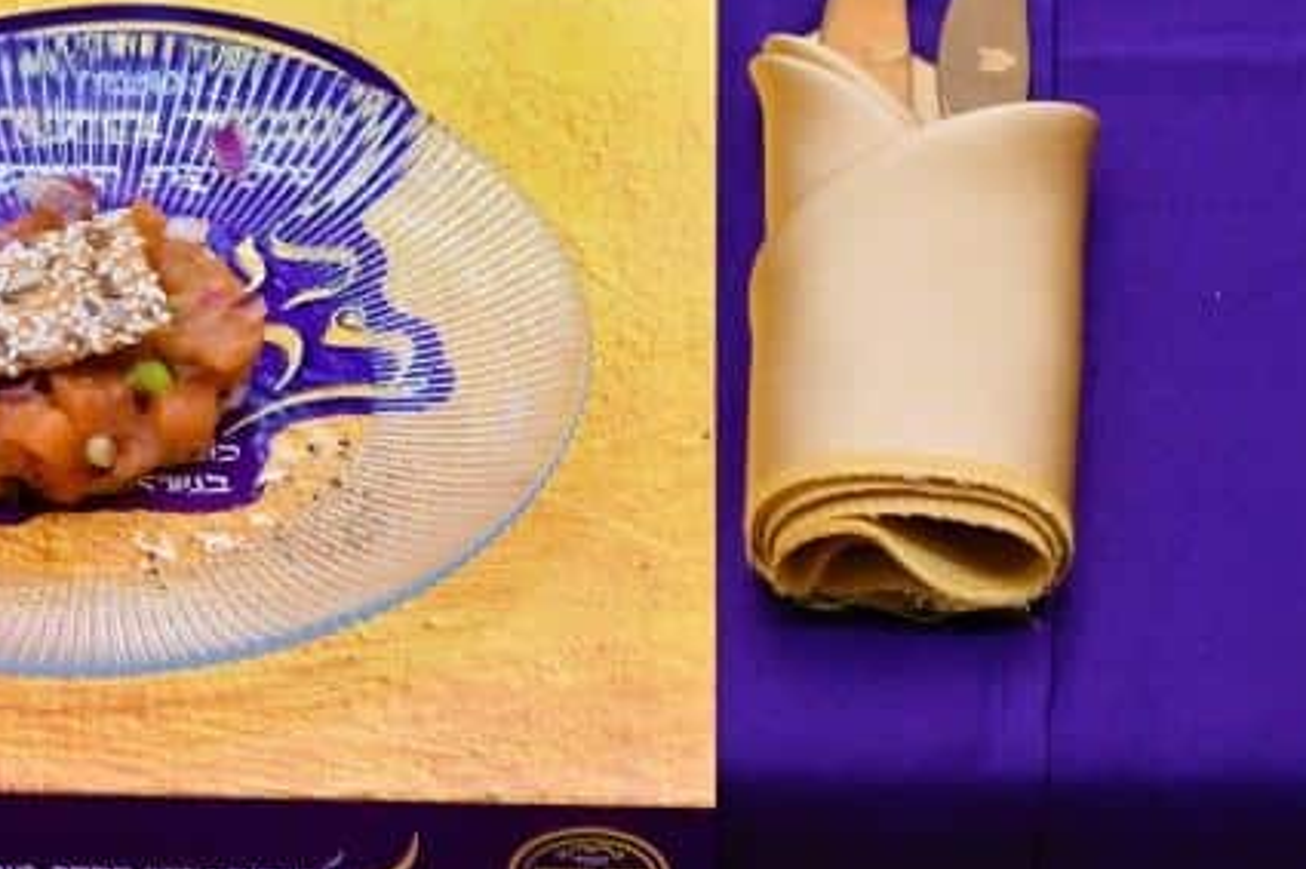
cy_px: -12
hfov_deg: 4.7
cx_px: -80
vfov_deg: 3.2
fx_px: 15738
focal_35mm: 434
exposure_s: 1/200
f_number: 4
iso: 250
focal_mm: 120
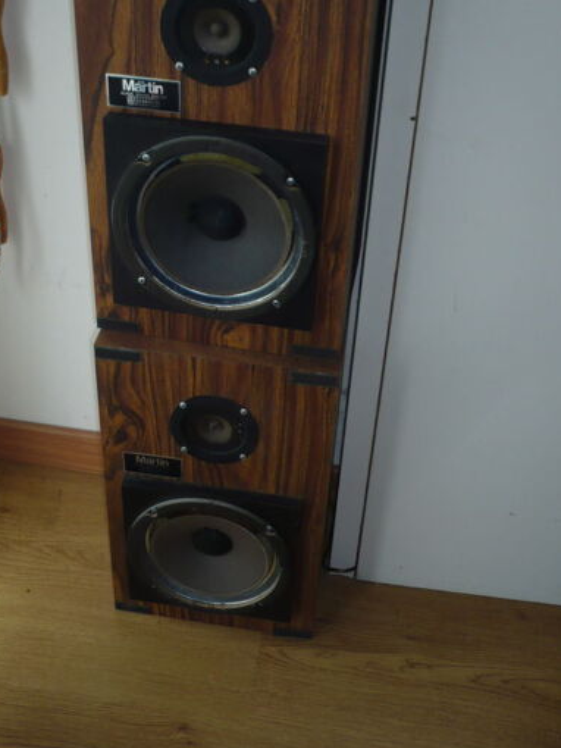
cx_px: 251
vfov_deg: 42.6
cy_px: 282
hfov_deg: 32.9
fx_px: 950
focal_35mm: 44
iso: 100
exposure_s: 1/30
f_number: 2.8
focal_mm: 5.8
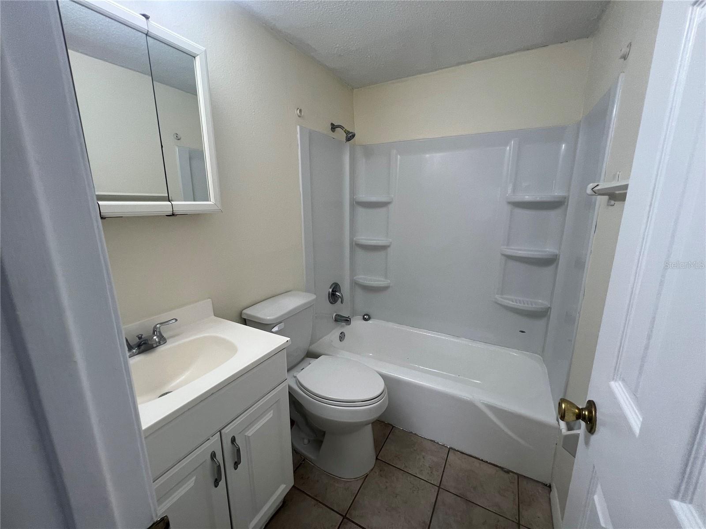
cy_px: 264
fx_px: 265
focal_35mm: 13
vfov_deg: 89.9
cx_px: 353
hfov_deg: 106.2
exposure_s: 1/99
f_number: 1.8
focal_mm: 1.57
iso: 64
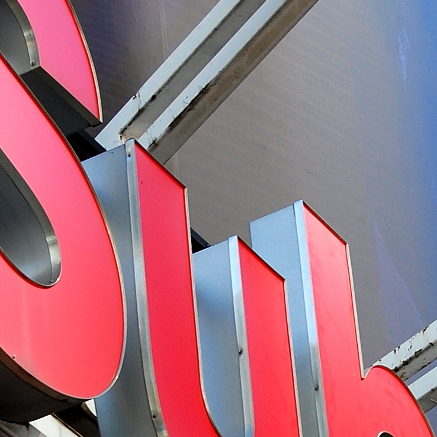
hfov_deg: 7.5
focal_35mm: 234
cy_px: 494
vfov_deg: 7.4
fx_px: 3338
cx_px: 308
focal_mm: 45
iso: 200
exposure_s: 1/160
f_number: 6.3
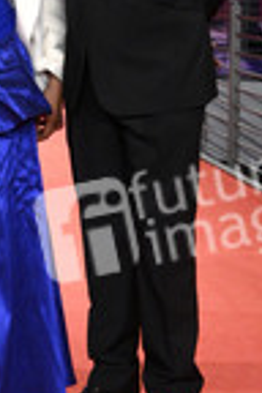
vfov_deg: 15.3
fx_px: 1452
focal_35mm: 133
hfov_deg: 10.1
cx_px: -74
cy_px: 82
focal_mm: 48
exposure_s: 1/250
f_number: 5.6
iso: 5000
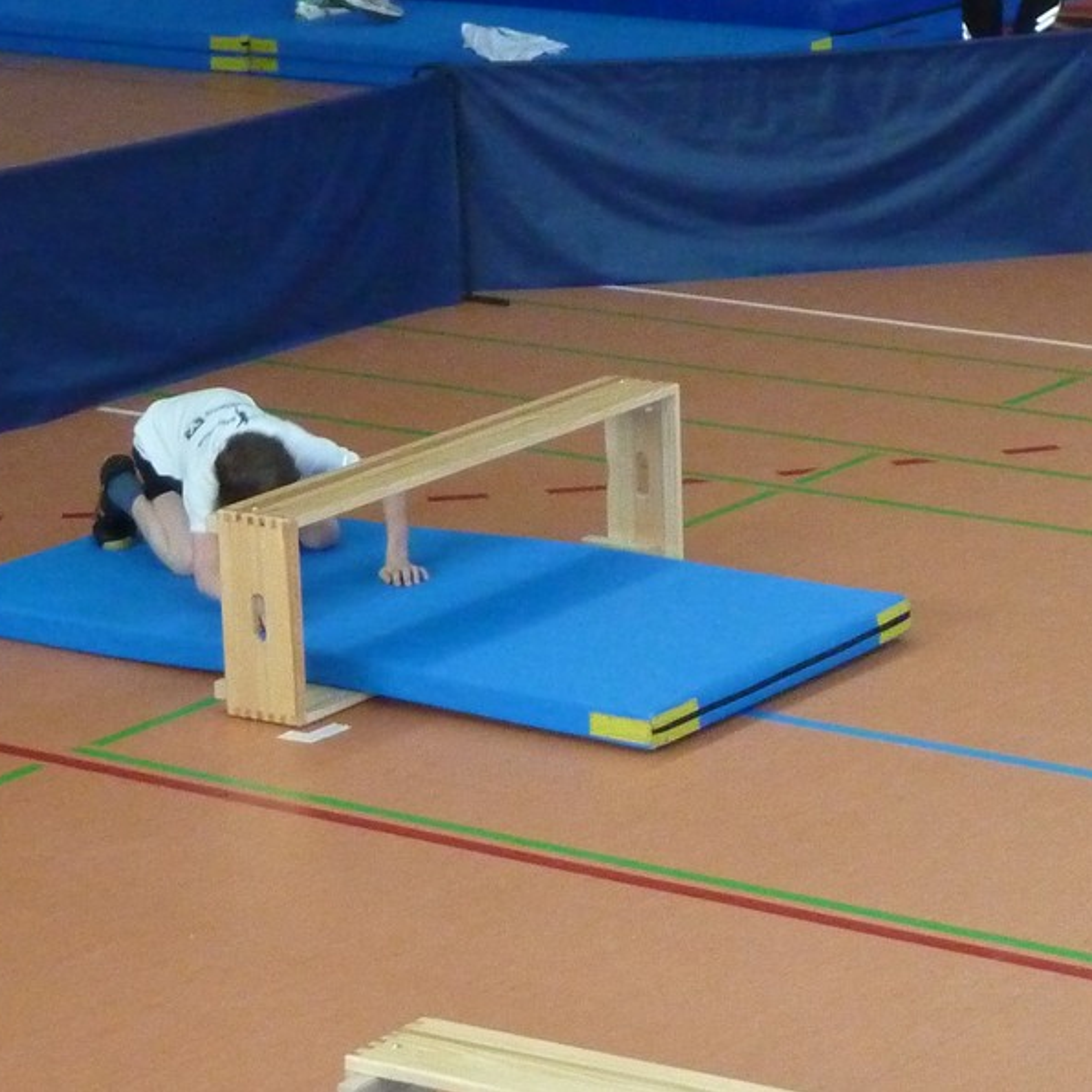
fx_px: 4783
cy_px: 548
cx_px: 647
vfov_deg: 13.0
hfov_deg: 13.0
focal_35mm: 134
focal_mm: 10.3
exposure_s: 1/125
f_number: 4
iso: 800
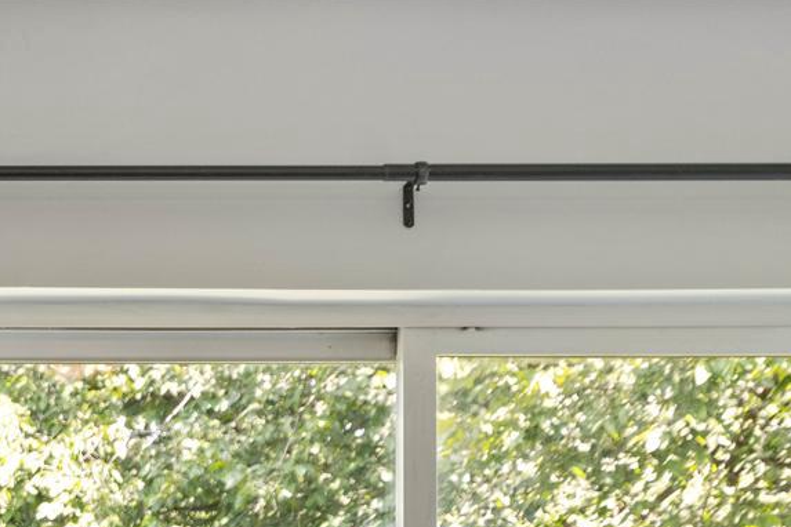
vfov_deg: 10.5
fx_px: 2746
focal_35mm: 125
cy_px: 849
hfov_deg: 15.4
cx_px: -320
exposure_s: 1/50
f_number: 4
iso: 160
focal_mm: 35
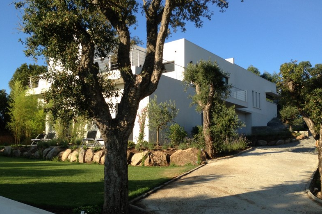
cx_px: 161
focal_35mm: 35
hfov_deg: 54.4
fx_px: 313
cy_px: 114
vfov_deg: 37.8
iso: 50
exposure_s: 1/821
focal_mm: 4.13
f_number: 2.4
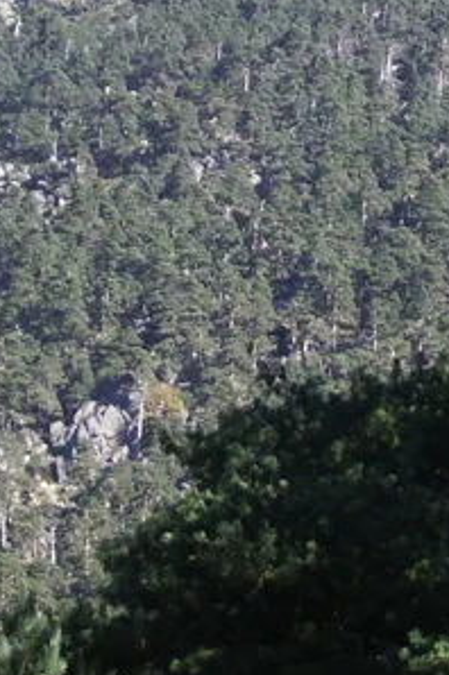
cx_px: 386
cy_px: -23
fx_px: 6731
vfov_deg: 5.7
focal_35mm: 359
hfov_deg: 3.8
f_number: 4.8
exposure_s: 1/125
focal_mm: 17.4
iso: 50
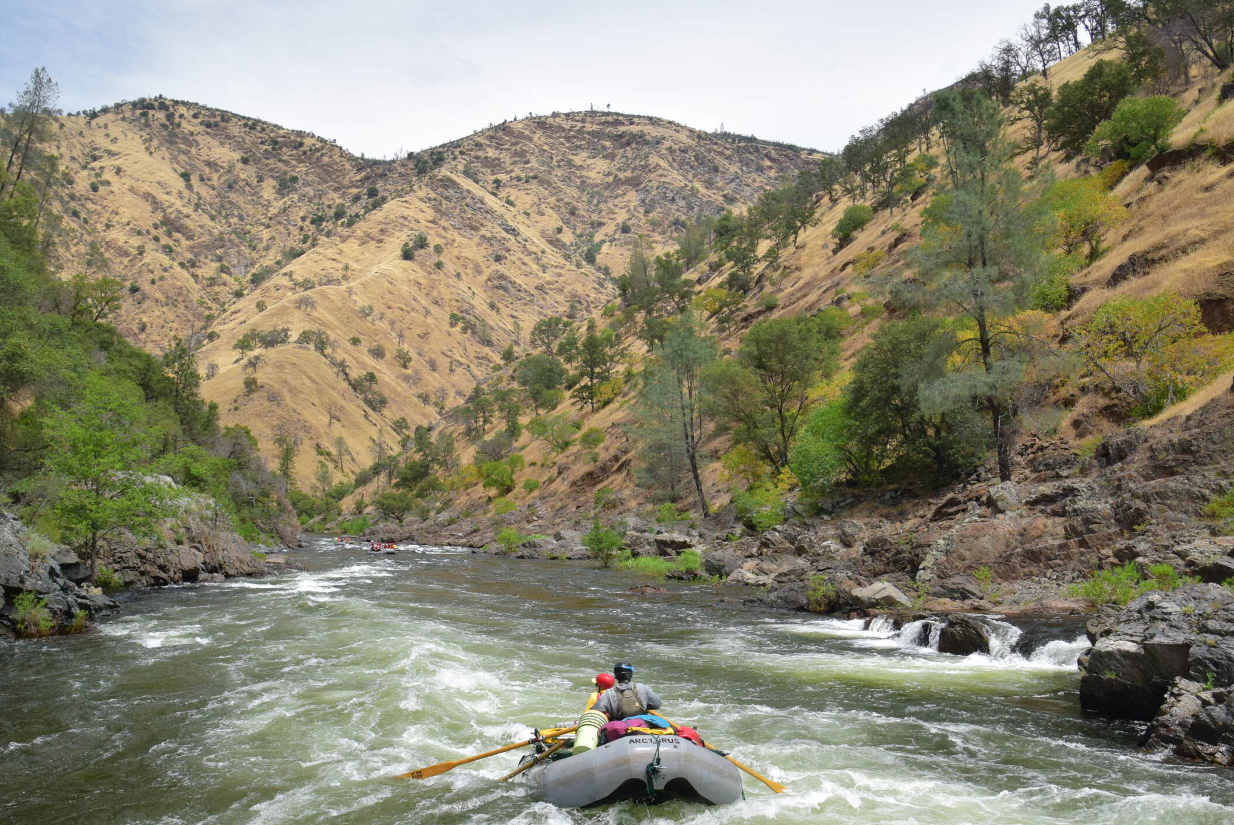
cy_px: 443
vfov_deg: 45.0
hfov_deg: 63.6
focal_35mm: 29
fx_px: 995
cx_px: 611
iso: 800
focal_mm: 16
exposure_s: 1/800
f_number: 8
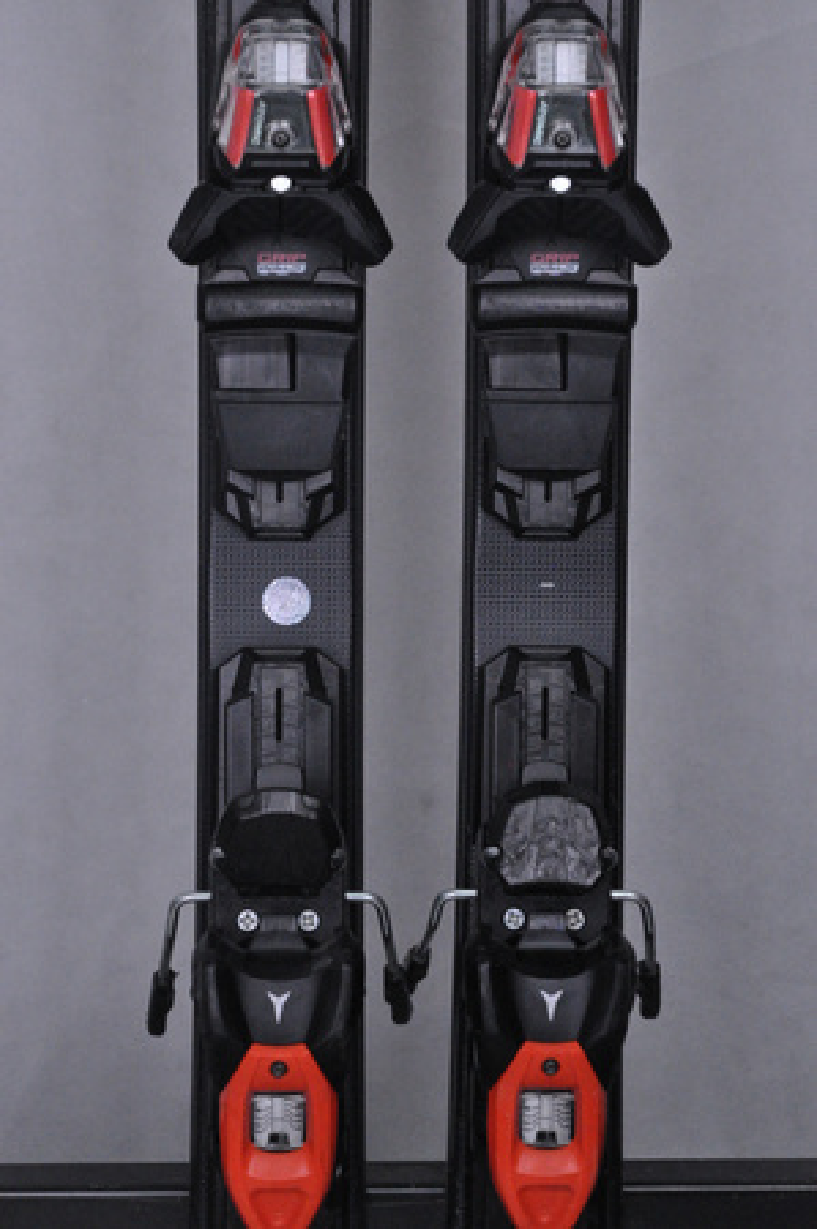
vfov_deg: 18.2
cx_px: 408
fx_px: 3838
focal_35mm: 112
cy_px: 614
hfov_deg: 12.2
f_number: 9.5
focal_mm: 75
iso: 3200
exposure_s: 1/125
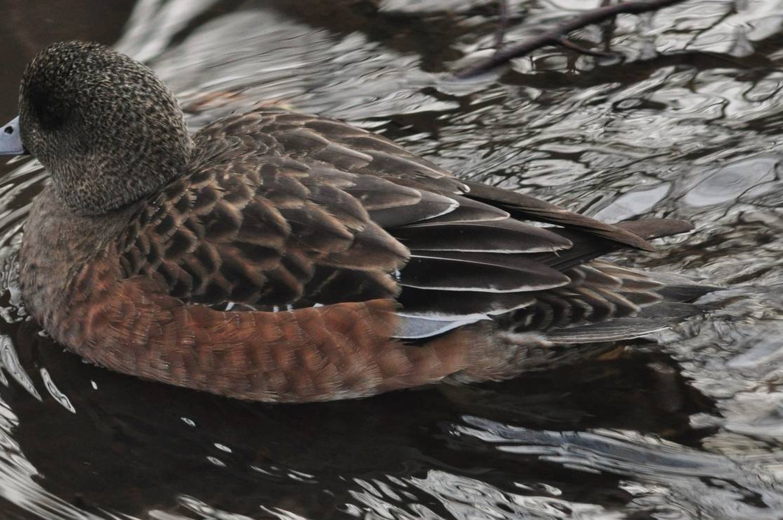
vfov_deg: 2.9
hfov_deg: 4.4
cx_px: 236
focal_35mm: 471
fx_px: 10234
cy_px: 216
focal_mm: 220
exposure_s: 1/100
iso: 800
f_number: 9
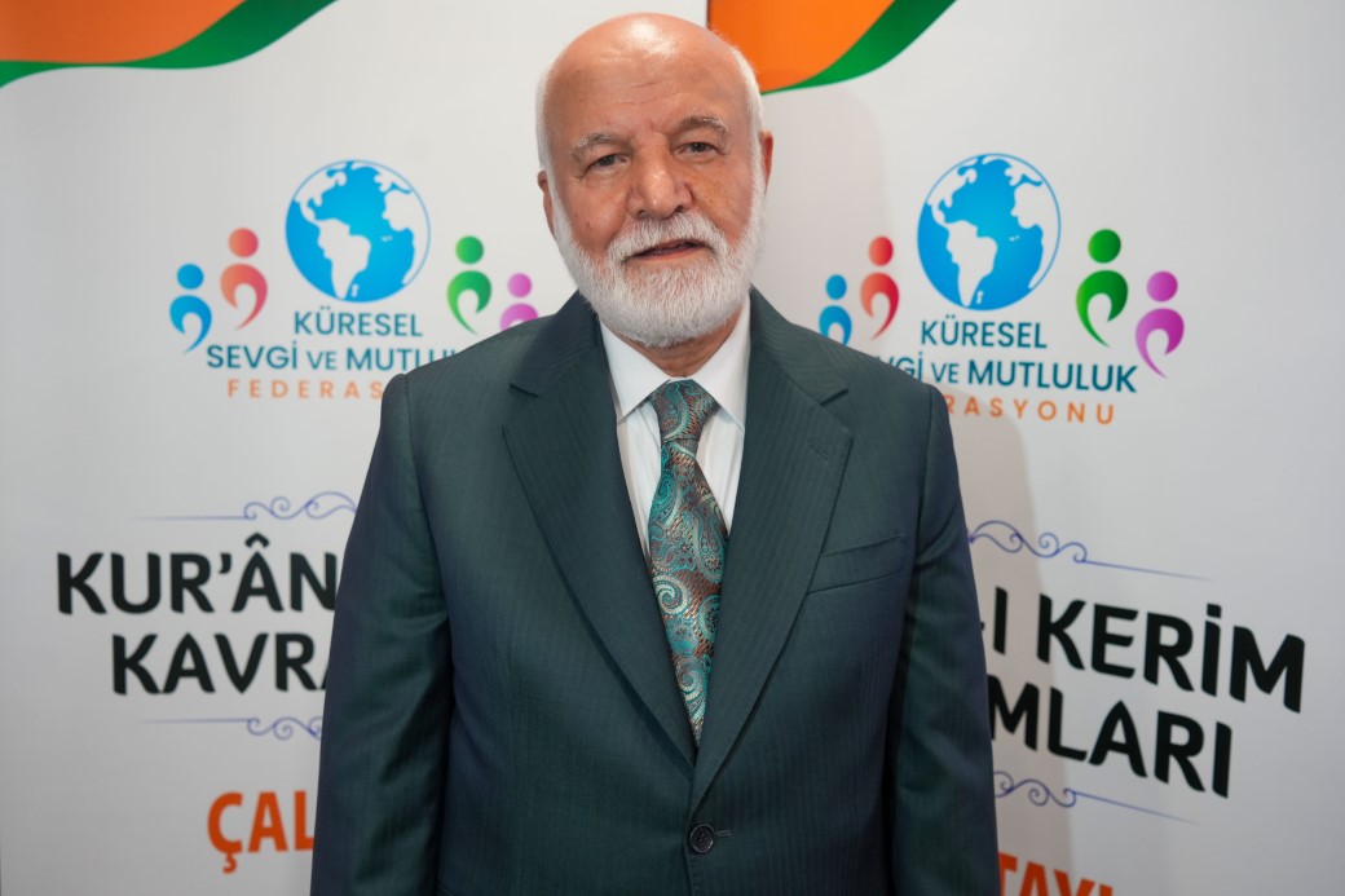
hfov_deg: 57.2
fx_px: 1233
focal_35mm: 33
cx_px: 672
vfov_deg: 40.0
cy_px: 448
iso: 1000
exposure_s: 1/40
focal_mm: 33
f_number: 4
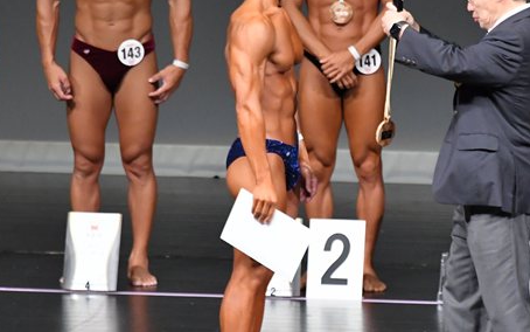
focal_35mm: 600
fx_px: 8669
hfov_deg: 3.5
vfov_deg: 2.2
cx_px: 351
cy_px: 168
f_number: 5.6
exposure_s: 1/400
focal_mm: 230
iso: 5000
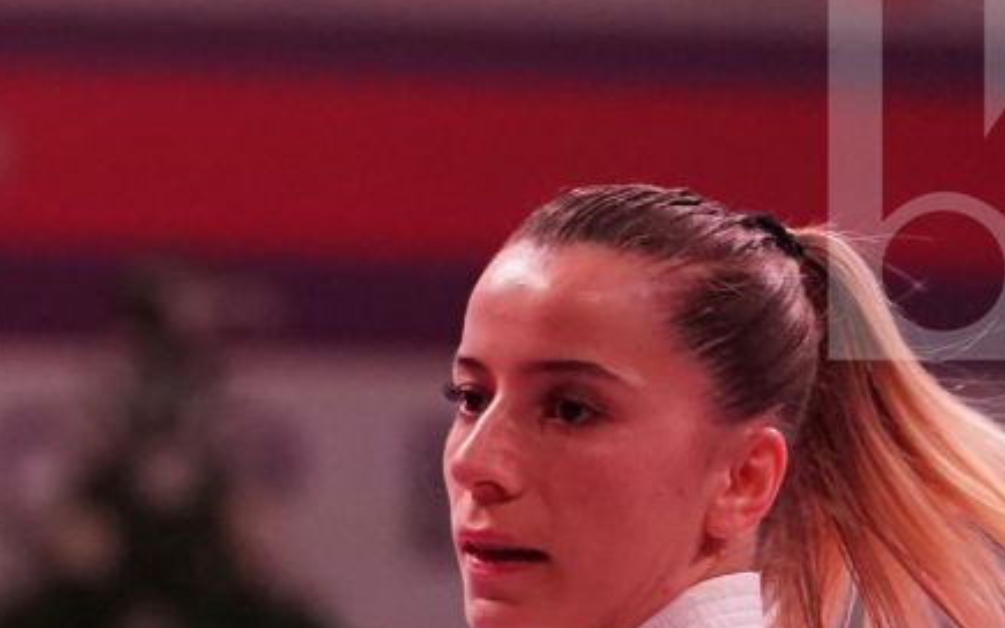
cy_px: 967
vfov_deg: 2.3
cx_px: -522
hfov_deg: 3.7
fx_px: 15696
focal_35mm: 573
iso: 4000
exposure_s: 1/1000
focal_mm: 136
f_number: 2.8
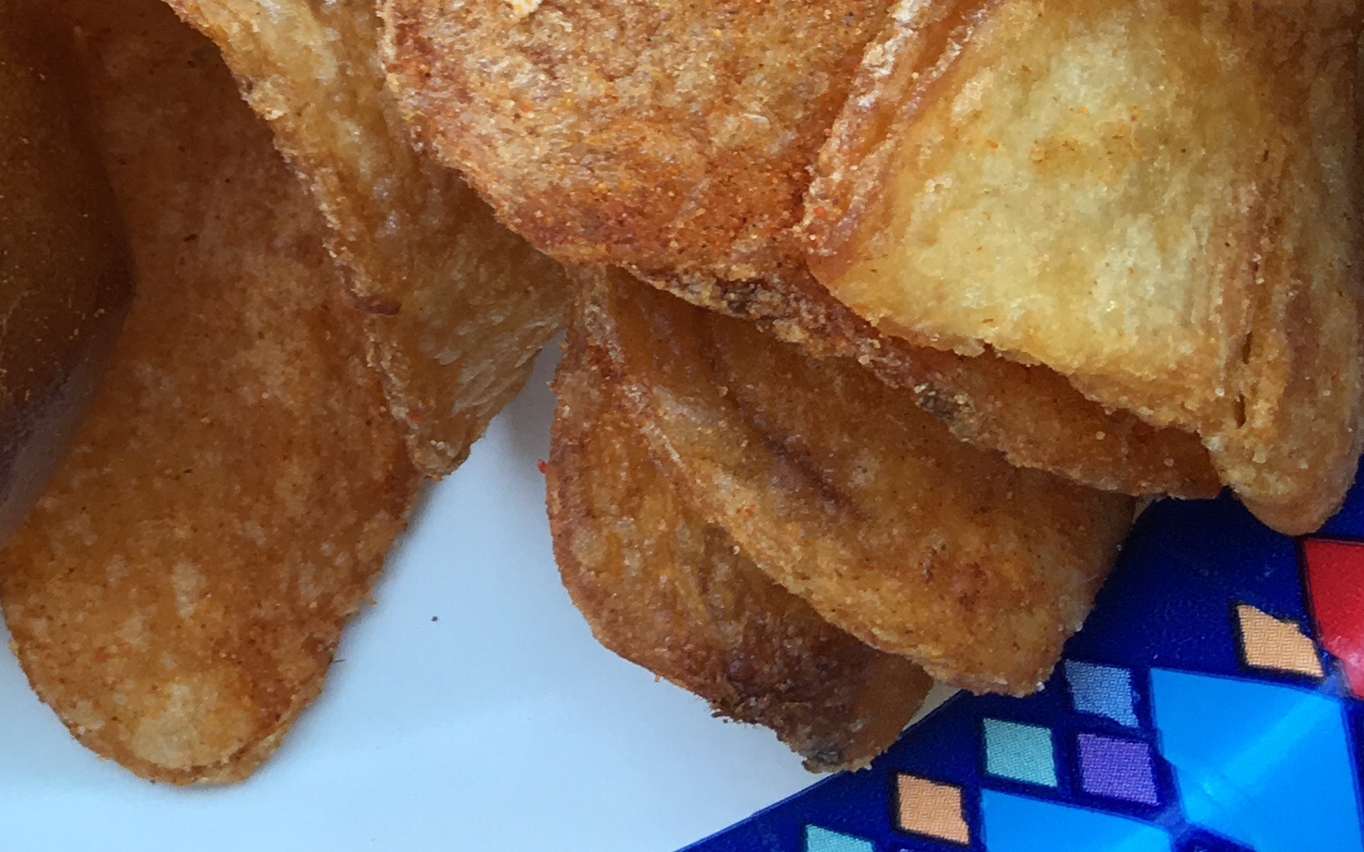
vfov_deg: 14.7
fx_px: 3122
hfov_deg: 21.9
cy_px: -327
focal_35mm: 84
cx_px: -474
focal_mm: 4.15
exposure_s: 1/60
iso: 25
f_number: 2.2
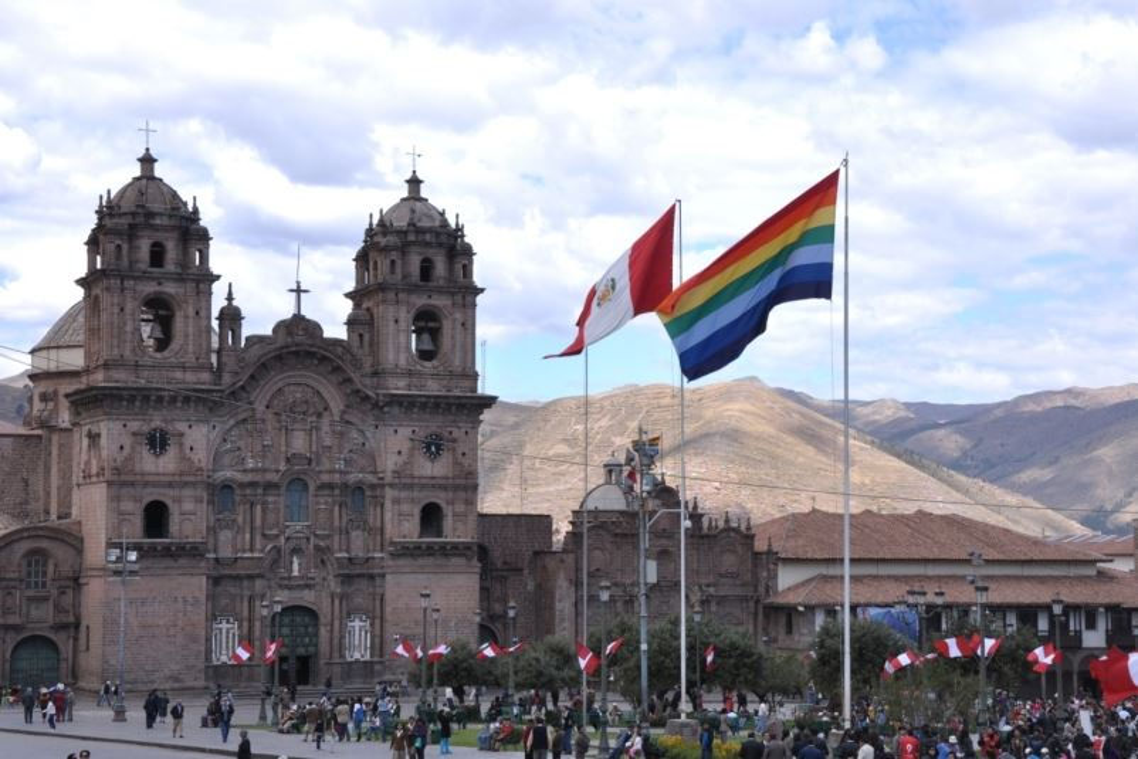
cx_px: 569
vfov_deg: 21.6
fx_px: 1992
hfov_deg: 31.9
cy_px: 380
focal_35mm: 63
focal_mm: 42
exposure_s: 1/40
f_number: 10
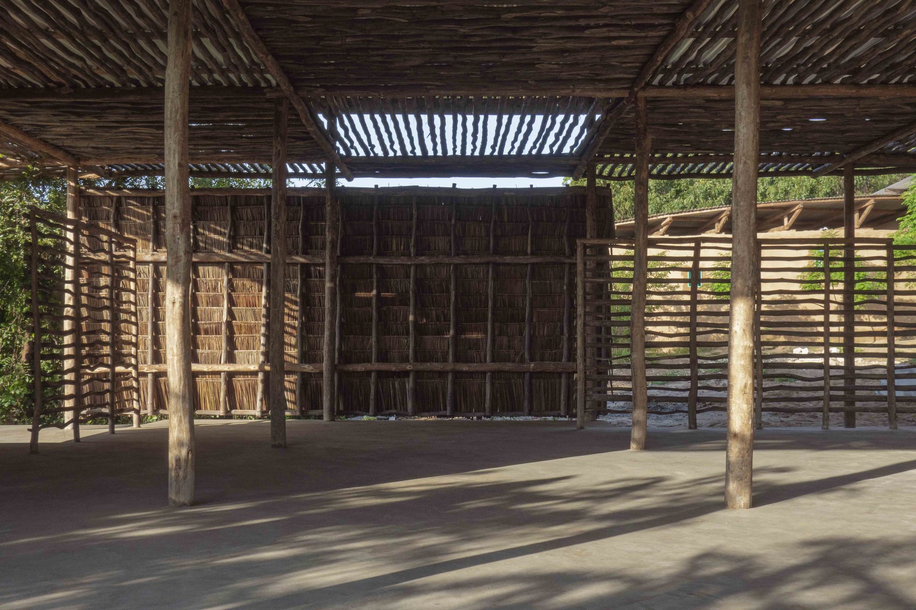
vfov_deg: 37.8
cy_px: 305
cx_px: 458
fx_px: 890
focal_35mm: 35
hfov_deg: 54.4
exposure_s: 1/50
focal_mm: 13.09
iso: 100
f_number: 11
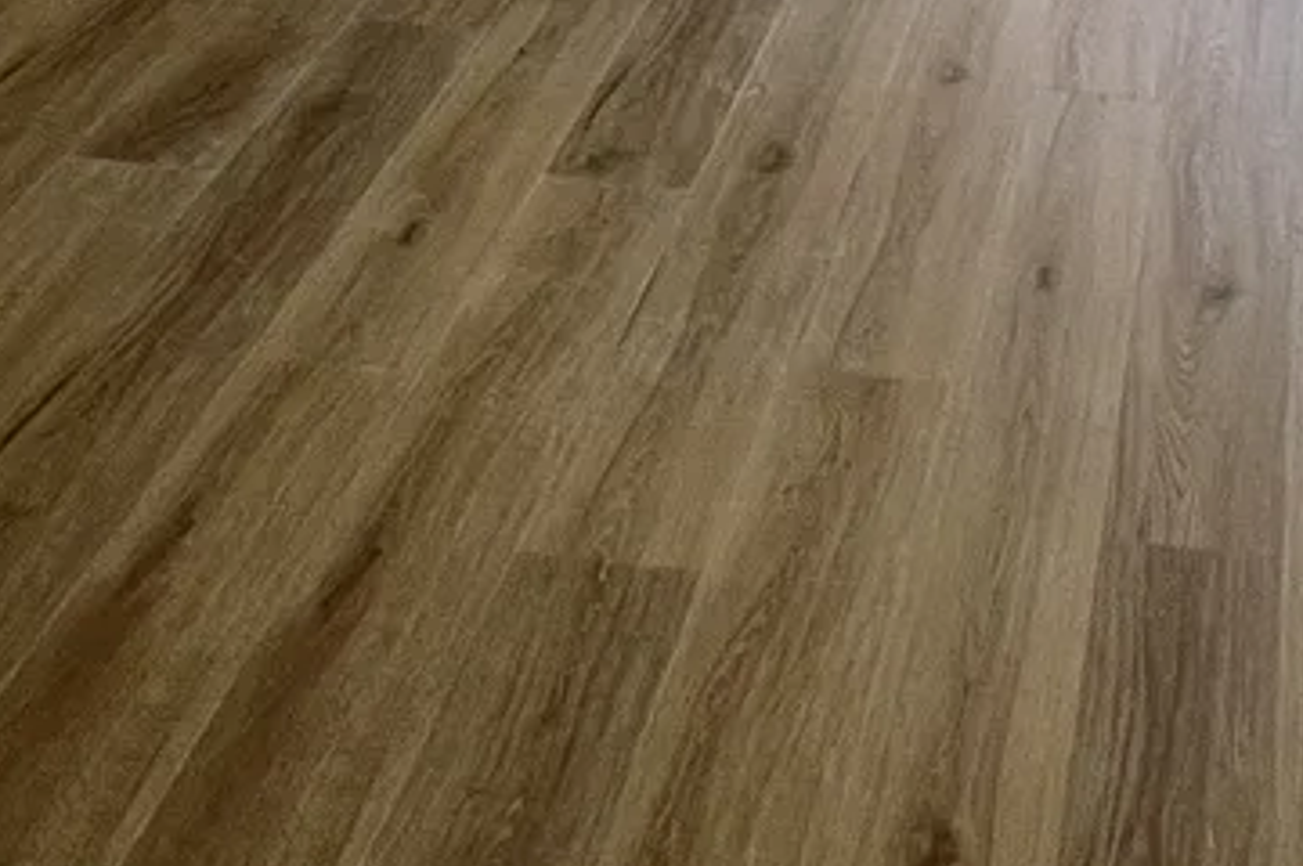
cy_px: 69
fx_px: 1953
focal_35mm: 54
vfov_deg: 24.2
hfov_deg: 34.7
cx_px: 1191
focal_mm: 1.57
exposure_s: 1/120
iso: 200
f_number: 1.8
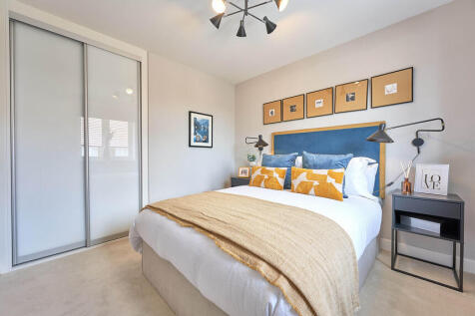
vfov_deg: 81.2
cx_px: 238
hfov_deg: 104.3
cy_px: 158
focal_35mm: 14
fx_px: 185
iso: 100
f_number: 10
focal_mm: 14
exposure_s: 1/2
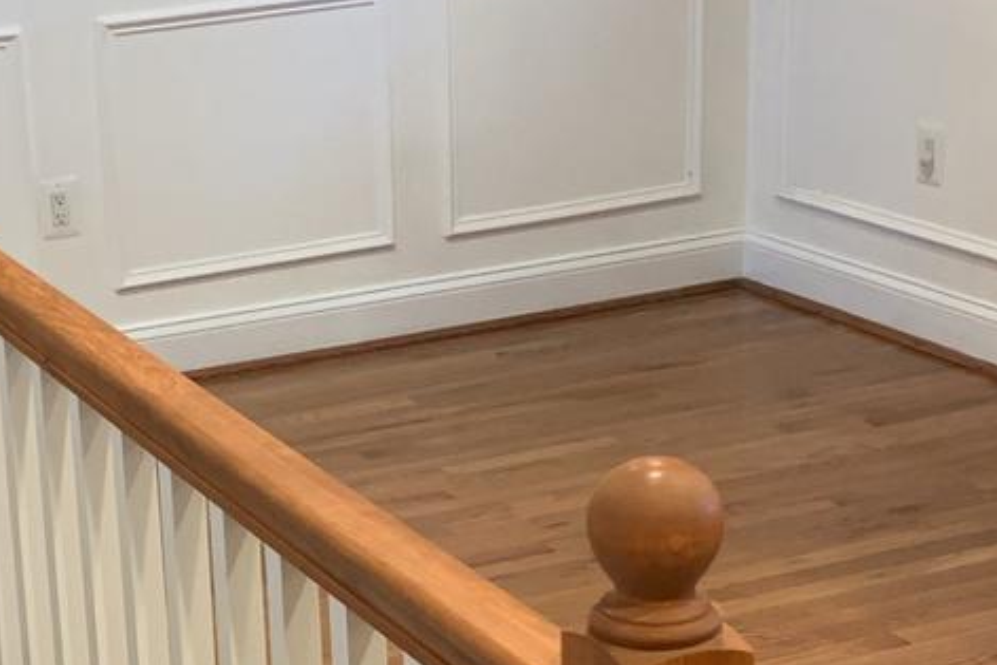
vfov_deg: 15.5
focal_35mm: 88
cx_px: 272
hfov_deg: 22.9
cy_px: 521
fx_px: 2438
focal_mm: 4.25
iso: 160
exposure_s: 1/60
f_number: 1.8
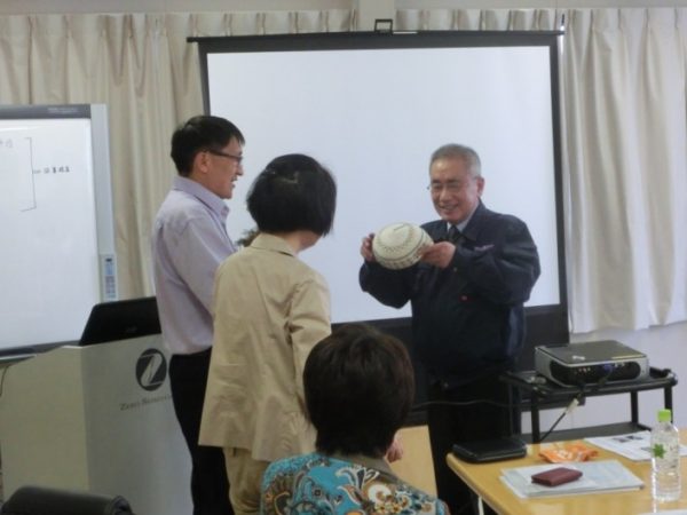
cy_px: 258
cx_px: 344
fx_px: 1171
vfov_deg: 24.8
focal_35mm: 59
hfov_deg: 32.7
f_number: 3.8
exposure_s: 1/125
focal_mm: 10.5
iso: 800
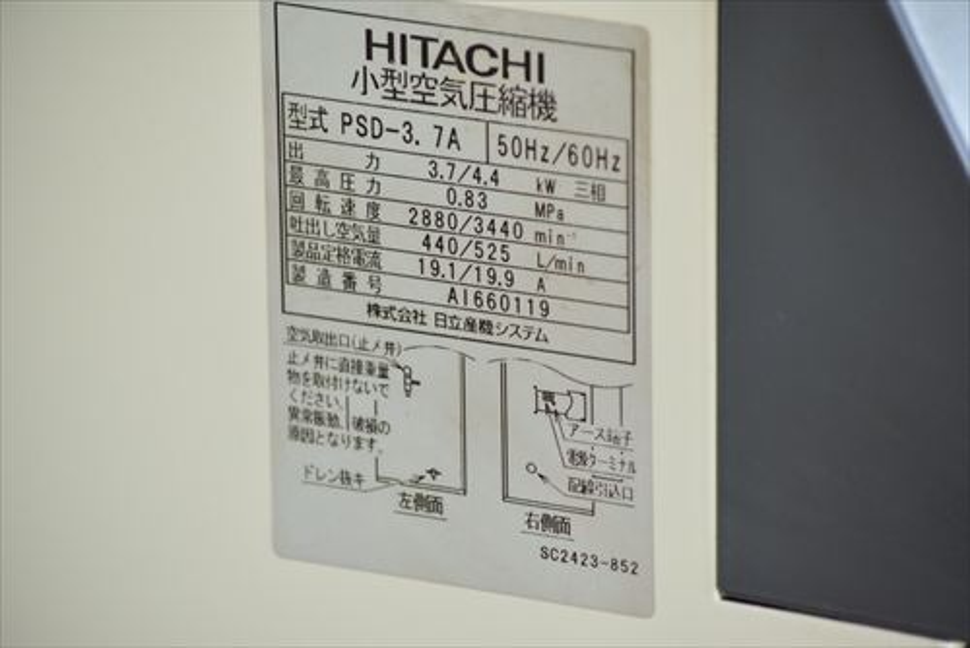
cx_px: 485
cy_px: 324
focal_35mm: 232
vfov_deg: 5.9
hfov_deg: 8.8
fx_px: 6268
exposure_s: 1/100
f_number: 6.3
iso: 1250
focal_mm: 155
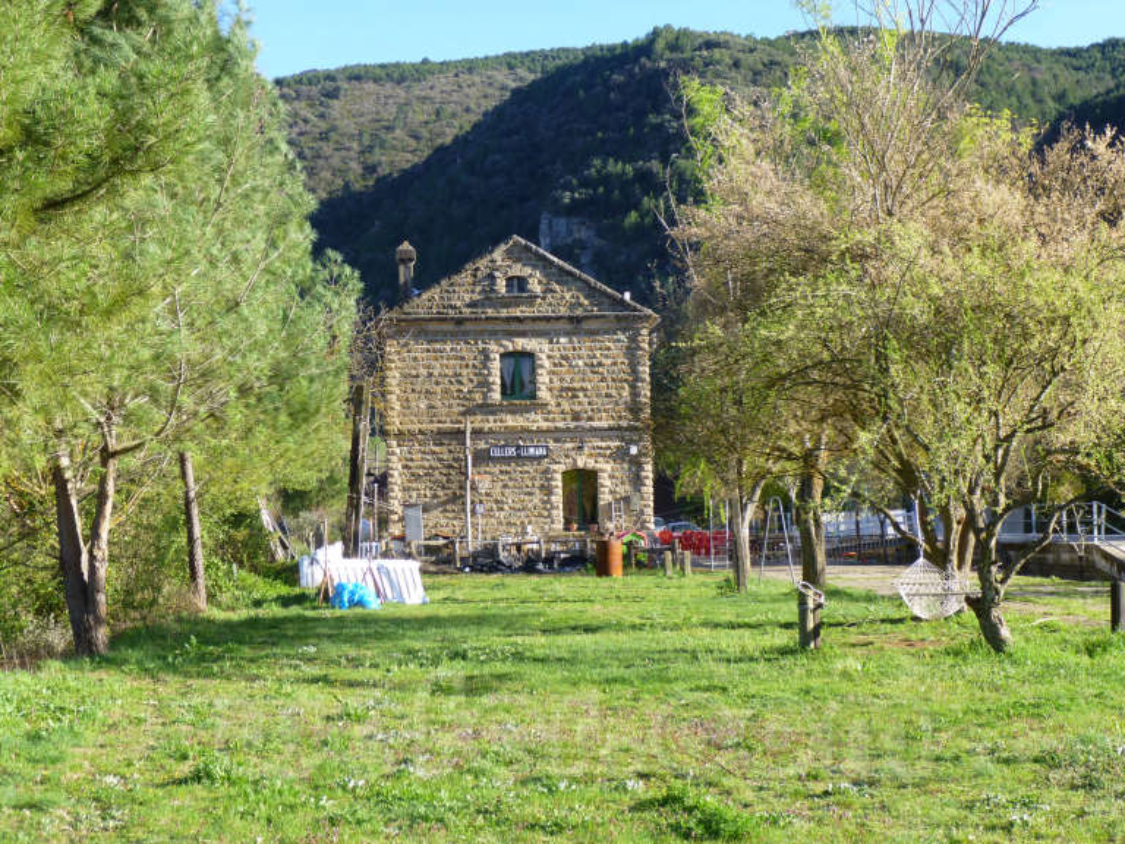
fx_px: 1787
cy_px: 422
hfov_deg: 34.9
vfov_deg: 26.6
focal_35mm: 55
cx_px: 562
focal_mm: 9.9
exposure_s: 1/160
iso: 100
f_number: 4.2
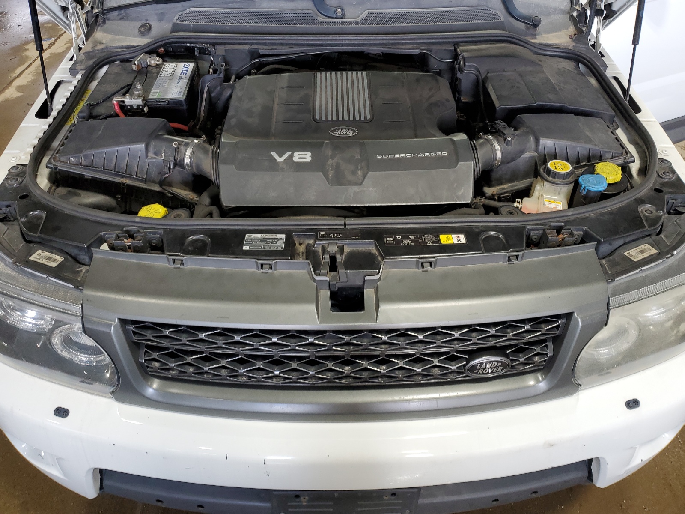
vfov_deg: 53.1
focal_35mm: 26
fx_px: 515
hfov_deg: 67.3
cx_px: 342
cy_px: 257
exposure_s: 1/60.2
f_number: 1.5
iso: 55
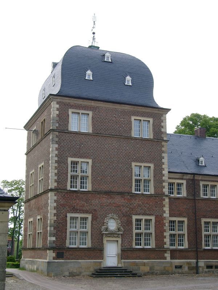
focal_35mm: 57
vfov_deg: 33.8
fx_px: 479
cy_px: 145
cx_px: 109
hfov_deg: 25.7
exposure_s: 1/144
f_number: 4
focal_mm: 11.76
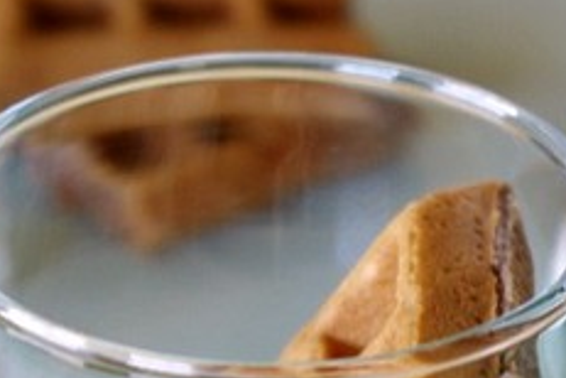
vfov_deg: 5.4
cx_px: 294
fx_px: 3977
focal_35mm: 253
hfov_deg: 8.1
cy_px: 509
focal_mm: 50
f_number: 5.6
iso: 400
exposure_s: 1/40
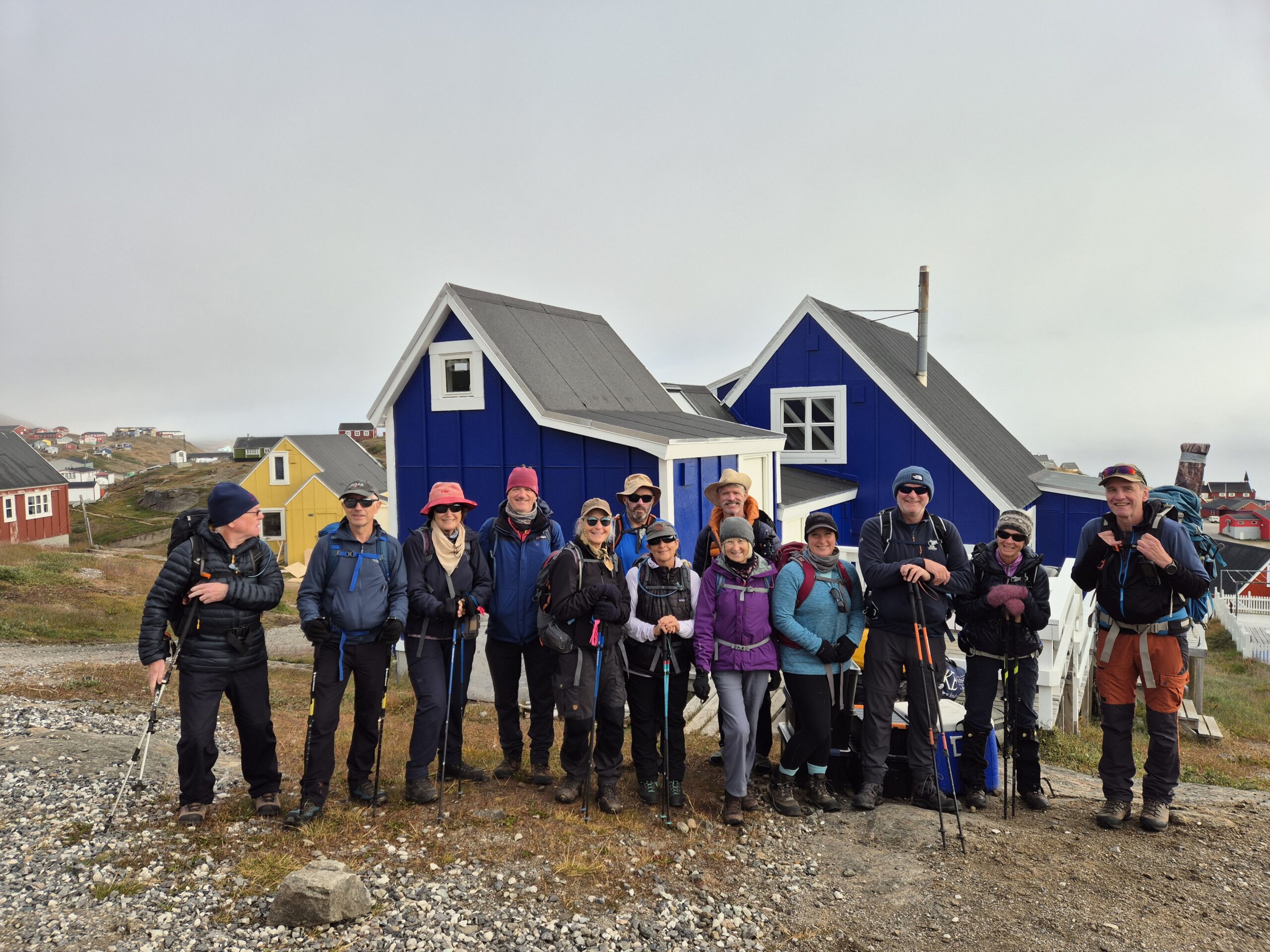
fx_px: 844
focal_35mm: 23
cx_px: 635
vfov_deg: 58.9
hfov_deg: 73.9
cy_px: 476
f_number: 1.8
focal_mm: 5.4
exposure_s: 1/1060
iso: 25
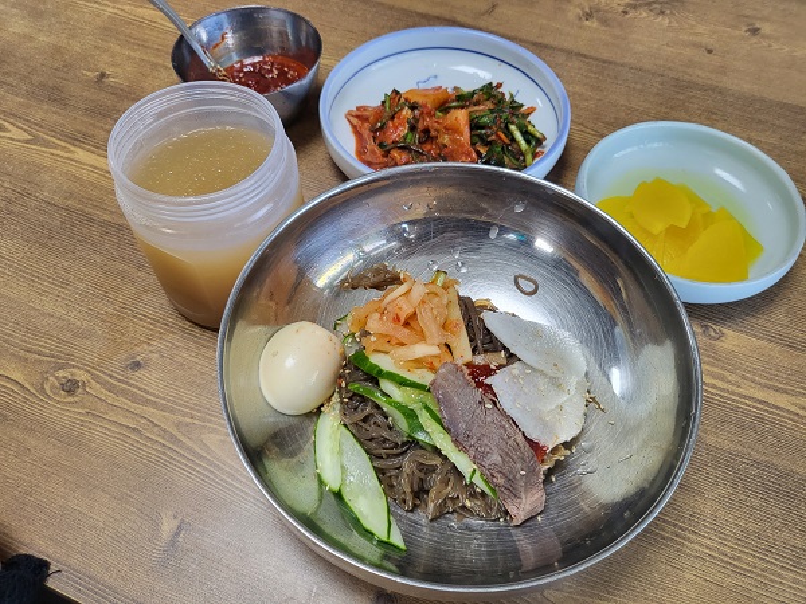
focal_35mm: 26
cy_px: 302
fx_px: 605
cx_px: 403
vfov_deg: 53.1
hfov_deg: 67.3
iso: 125
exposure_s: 1/120
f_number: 1.8
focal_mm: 4.25
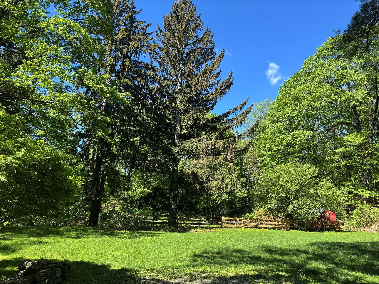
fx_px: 263
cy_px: 142
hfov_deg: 71.6
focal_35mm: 24
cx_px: 190
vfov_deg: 56.8
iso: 80
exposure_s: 1/1339
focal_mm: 6.76
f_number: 1.78
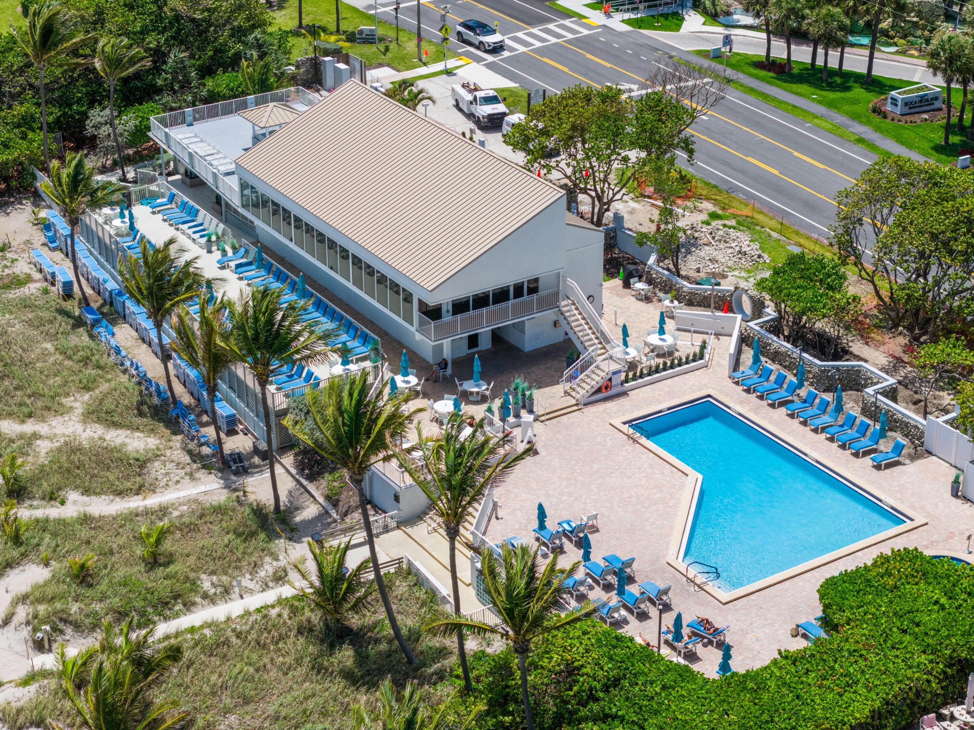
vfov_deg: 21.0
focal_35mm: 70
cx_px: 487
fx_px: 1969
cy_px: 365
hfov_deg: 27.8
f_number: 2.8
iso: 100
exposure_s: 1/1250
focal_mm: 19.35
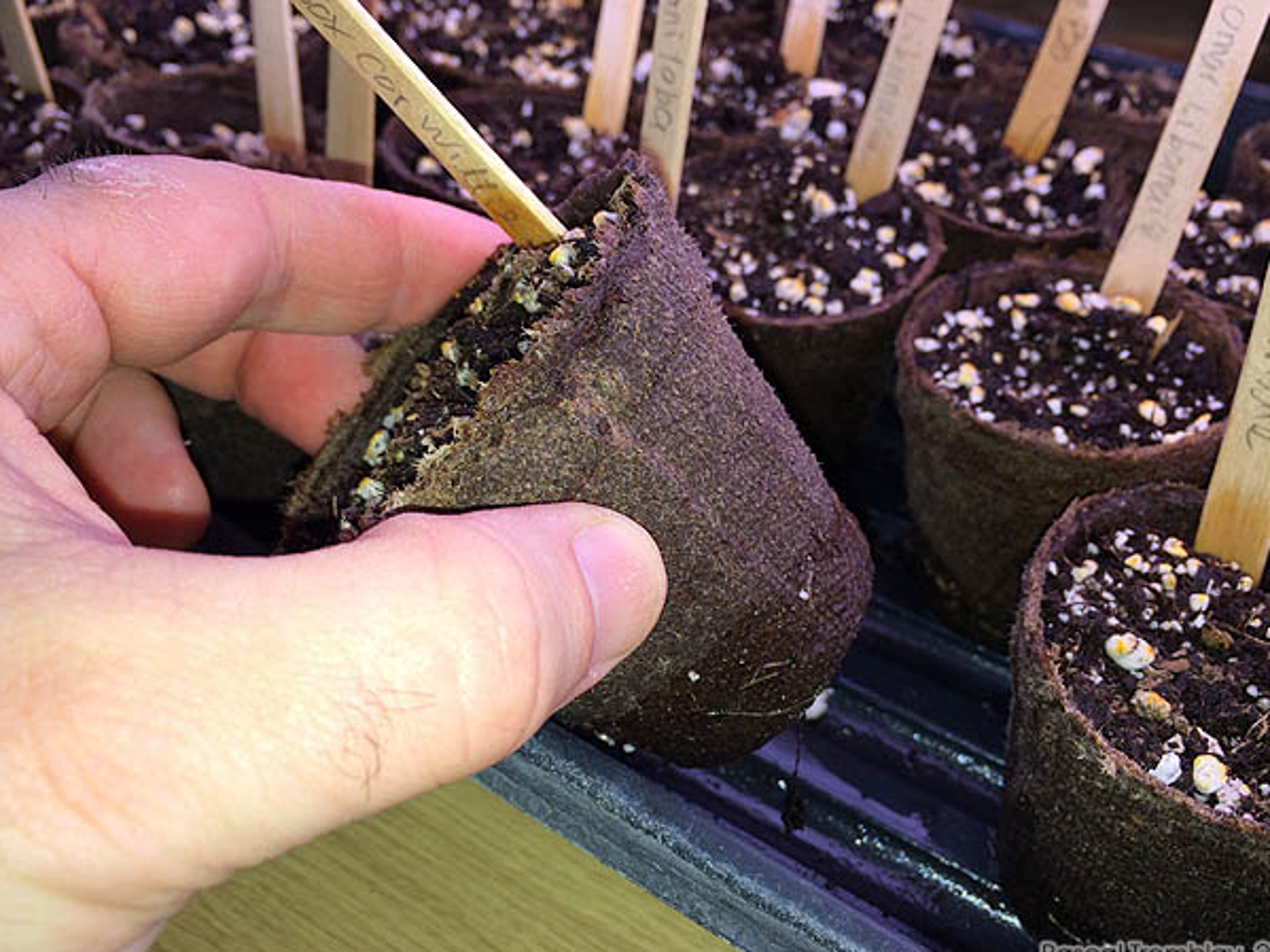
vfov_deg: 45.4
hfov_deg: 58.3
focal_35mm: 31
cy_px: 488
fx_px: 1137
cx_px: 659
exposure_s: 1/127
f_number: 2.2
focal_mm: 4.15
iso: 32
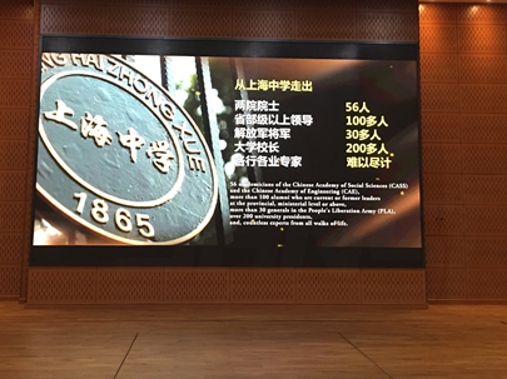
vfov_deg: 33.4
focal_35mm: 43
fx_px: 629
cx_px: 234
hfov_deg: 43.9
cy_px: 146
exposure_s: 1/17
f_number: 2.2
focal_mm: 4.15
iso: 100
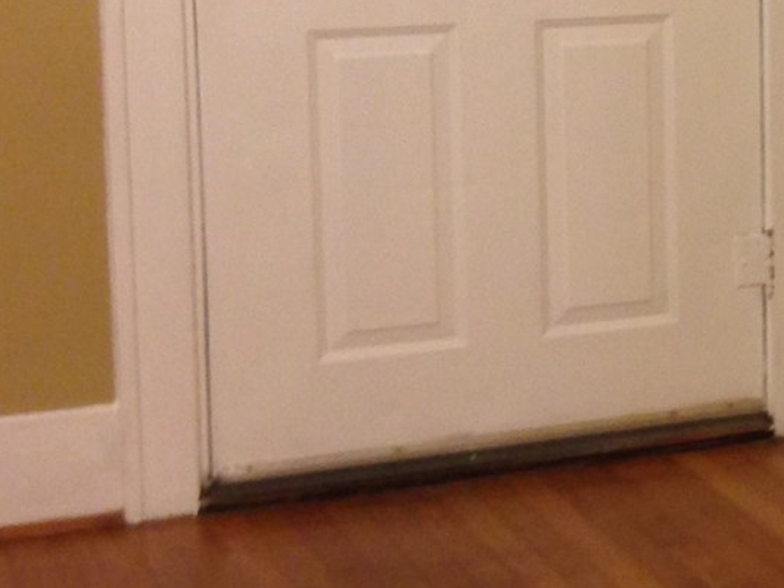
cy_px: 74
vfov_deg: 11.6
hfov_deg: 13.7
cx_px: 1459
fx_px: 2876
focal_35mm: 127
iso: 100
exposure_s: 1/20
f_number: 2.4
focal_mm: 4.12
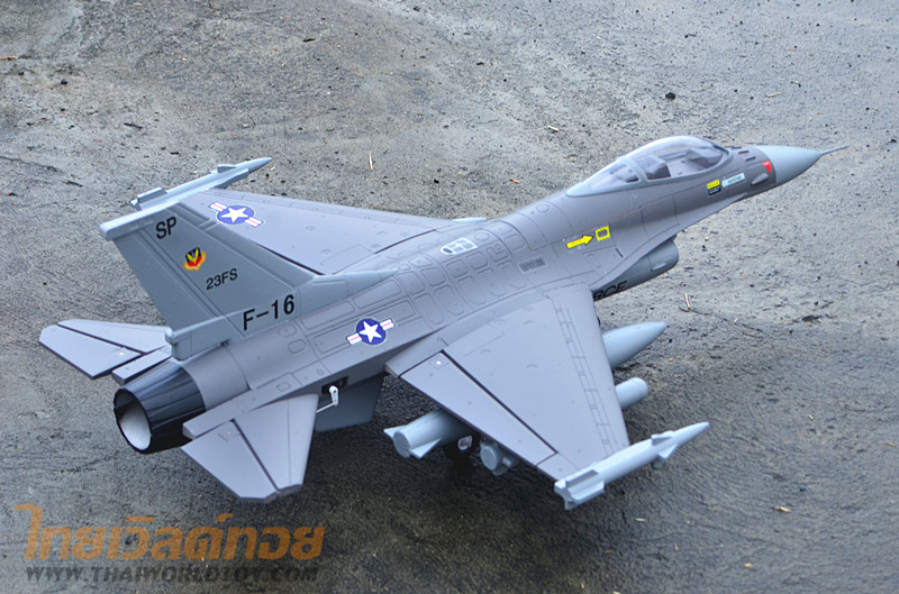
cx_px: 450
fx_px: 2466
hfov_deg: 20.7
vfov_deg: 13.7
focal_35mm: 99
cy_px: 297
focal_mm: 66
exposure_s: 1/60
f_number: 5.6
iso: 100
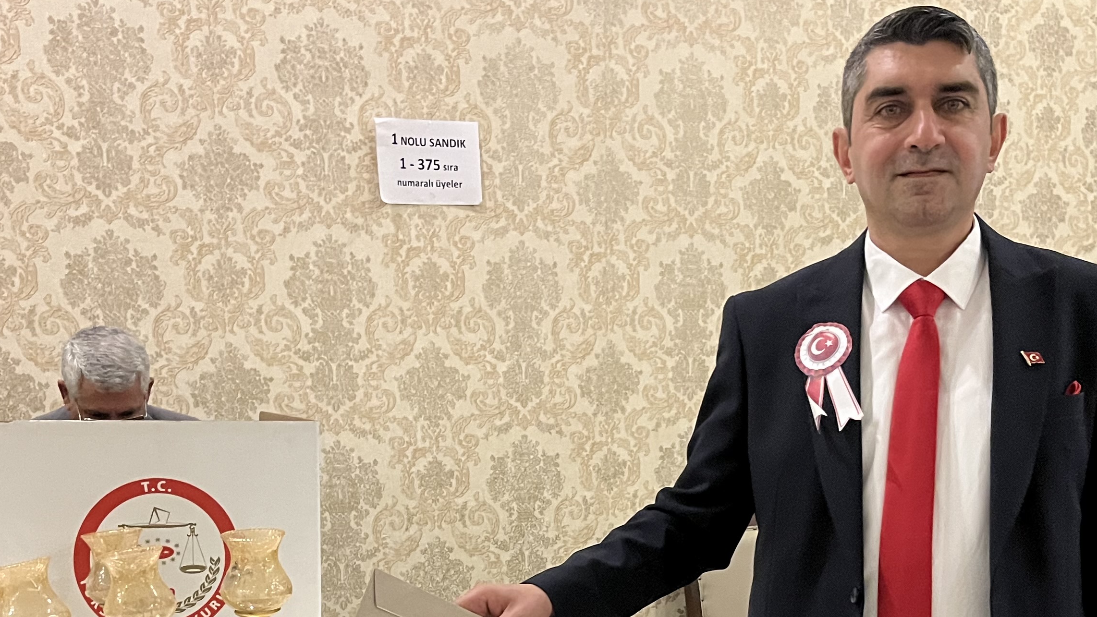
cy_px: 590
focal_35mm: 50
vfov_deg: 23.1
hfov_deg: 41.3
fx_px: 1454
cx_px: 579
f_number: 1.6
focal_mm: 5.1
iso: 500
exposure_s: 1/50
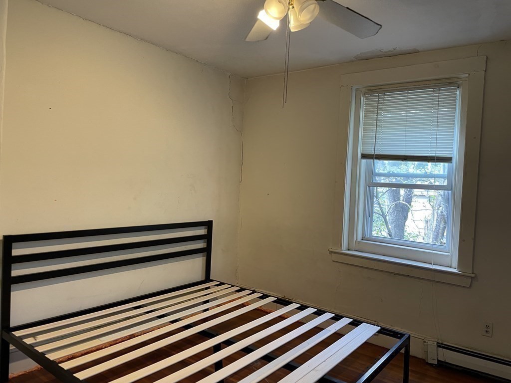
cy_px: 192
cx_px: 256
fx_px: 384
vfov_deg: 53.1
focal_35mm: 26
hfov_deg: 67.3
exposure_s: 1/60
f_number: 1.6
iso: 125
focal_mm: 4.2
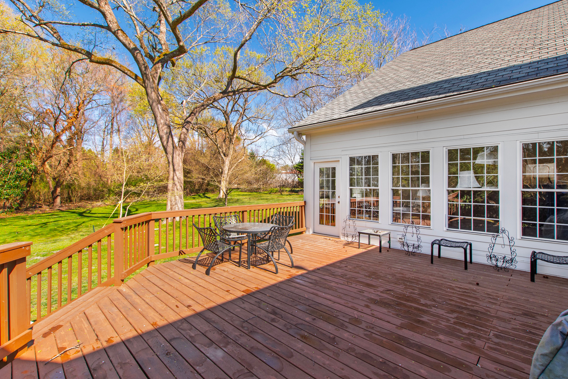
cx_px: 285
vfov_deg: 73.7
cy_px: 179
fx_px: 252
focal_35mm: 16
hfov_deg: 96.7
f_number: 8
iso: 100
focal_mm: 10
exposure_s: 1/80
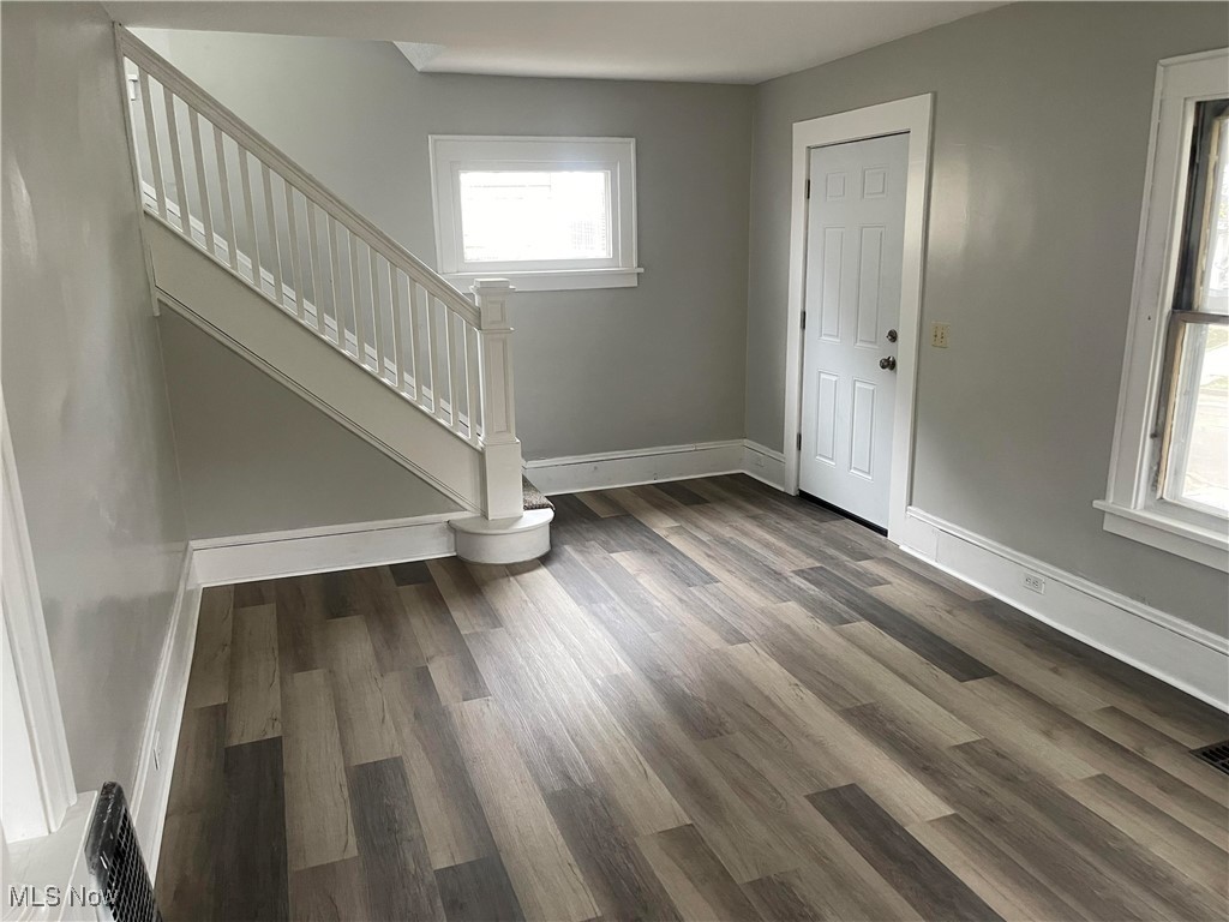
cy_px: 461
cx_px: 614
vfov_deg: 54.9
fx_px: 888
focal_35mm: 25
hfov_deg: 69.4
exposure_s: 1/60
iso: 400
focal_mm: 5.1
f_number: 1.6
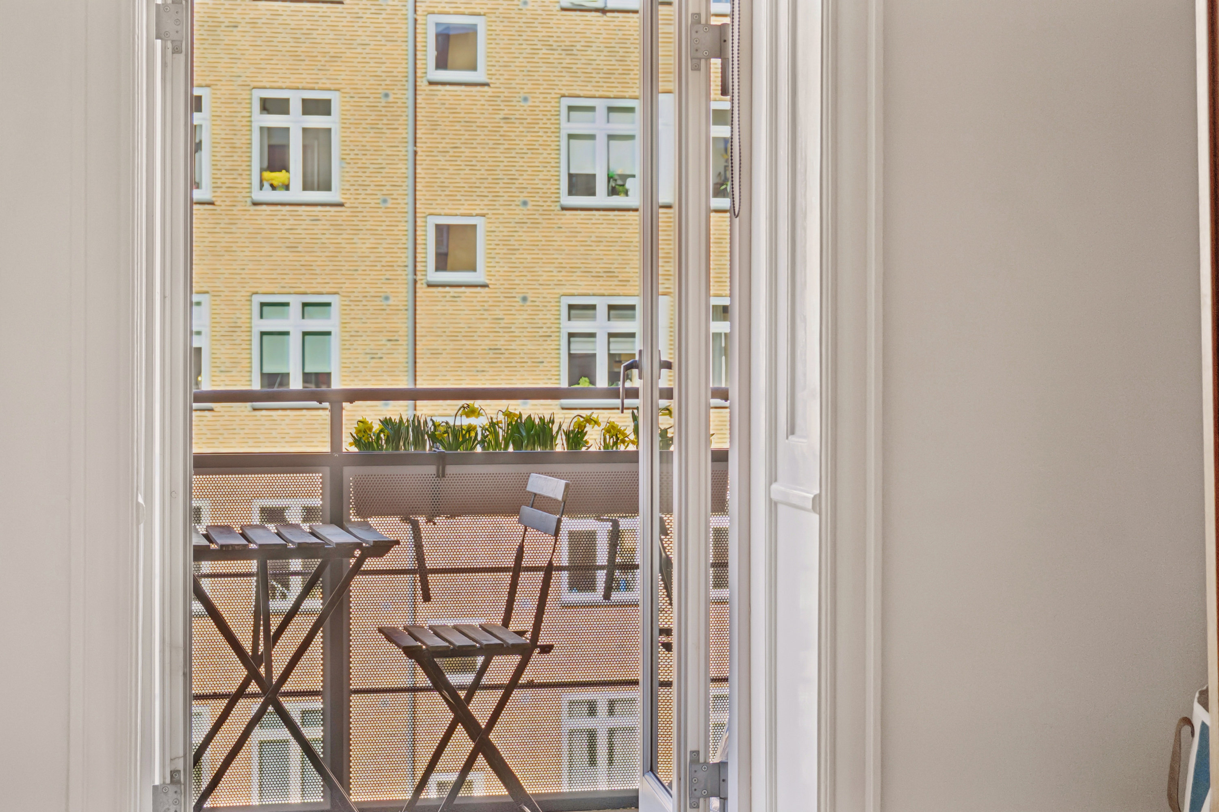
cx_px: 610
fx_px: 2133
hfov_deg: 31.9
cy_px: 406
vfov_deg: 21.6
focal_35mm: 63
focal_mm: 42
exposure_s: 1/200
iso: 320
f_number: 5.6
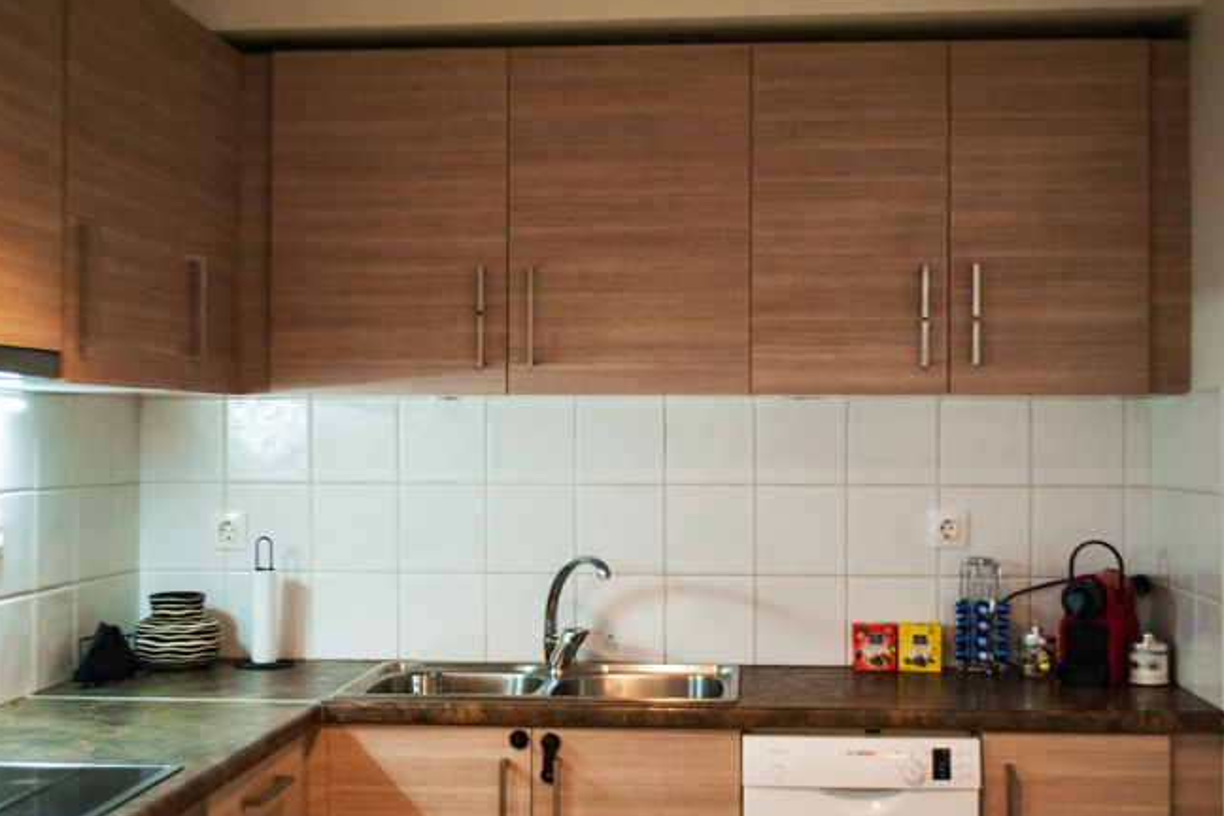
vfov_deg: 27.5
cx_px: 624
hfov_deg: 40.3
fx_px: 1666
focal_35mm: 49
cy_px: 430
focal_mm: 30
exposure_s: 1/8
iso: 800
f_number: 5
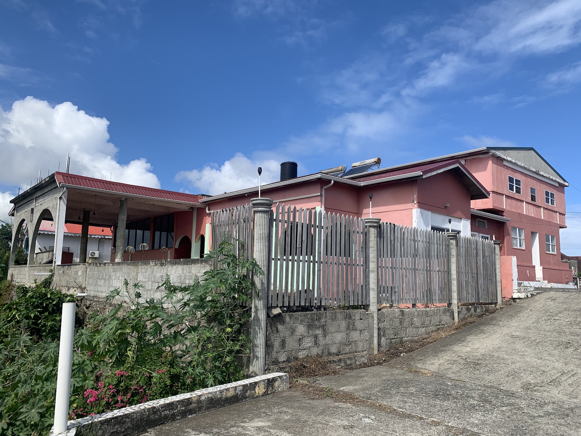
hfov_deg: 67.3
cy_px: 218
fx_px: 436
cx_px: 290
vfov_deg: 53.1
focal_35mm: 26
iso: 25
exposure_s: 1/2481
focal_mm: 4.25
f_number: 1.8
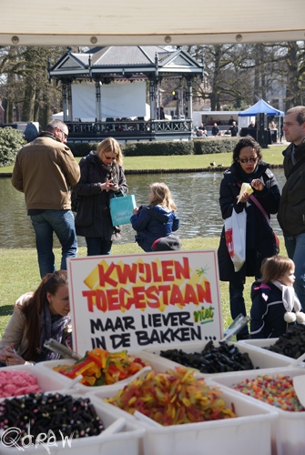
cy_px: 228
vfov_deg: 22.6
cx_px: 152
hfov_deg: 15.2
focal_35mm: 90
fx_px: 1140
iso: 100
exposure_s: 1/125
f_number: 6.3
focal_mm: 60
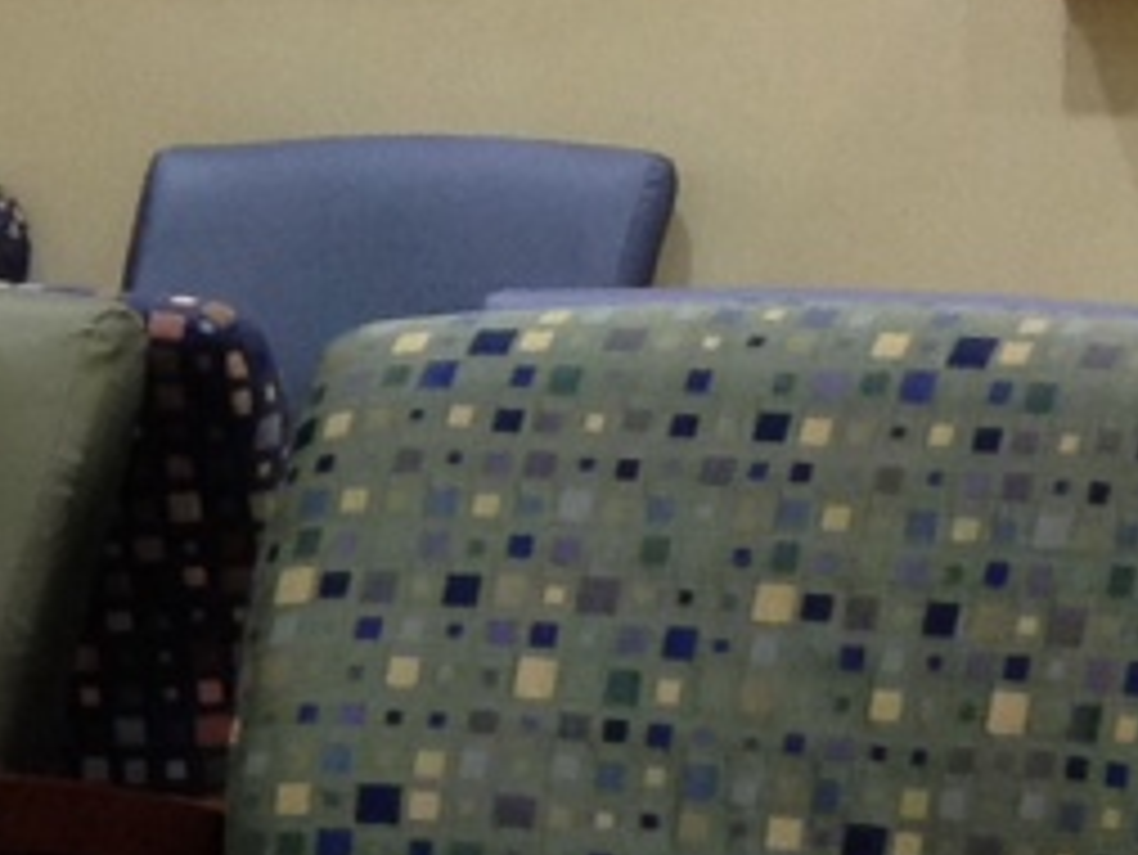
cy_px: 400
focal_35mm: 226
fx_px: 7433
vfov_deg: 6.6
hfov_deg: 8.0
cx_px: -1660
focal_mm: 4.28
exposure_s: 1/20
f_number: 2.4
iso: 125
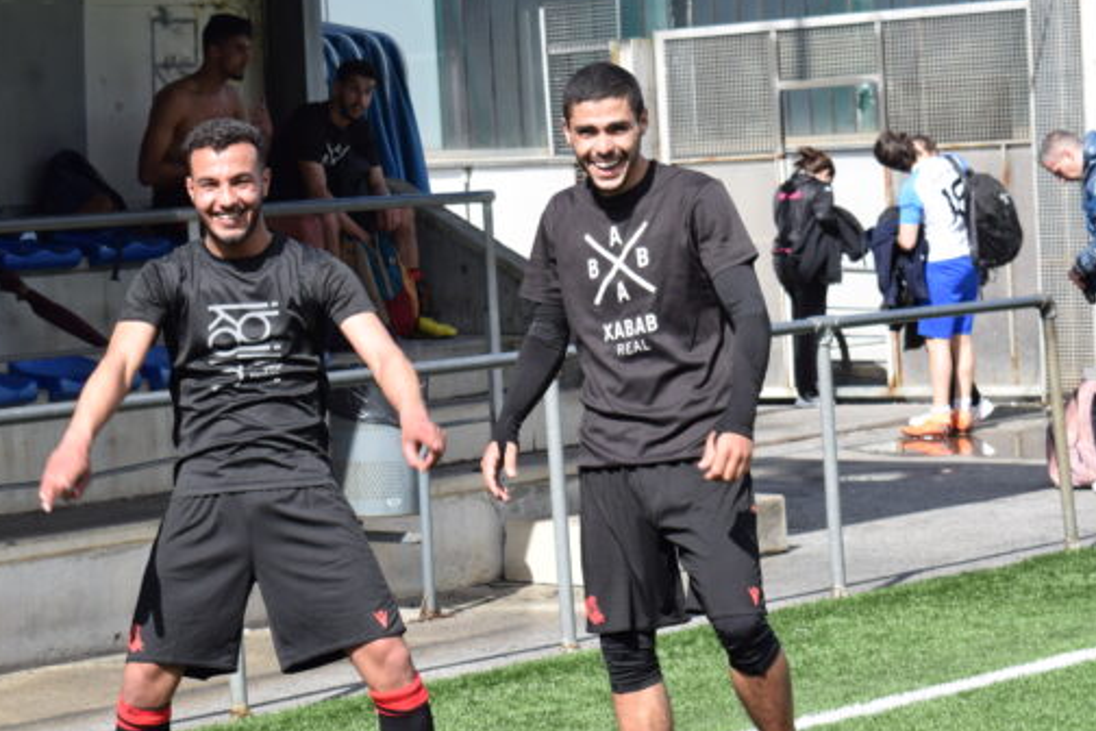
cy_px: 322
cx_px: 383
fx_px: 3737
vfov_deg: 11.2
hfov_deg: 16.7
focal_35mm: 123
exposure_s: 1/250
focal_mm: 55
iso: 200
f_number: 8
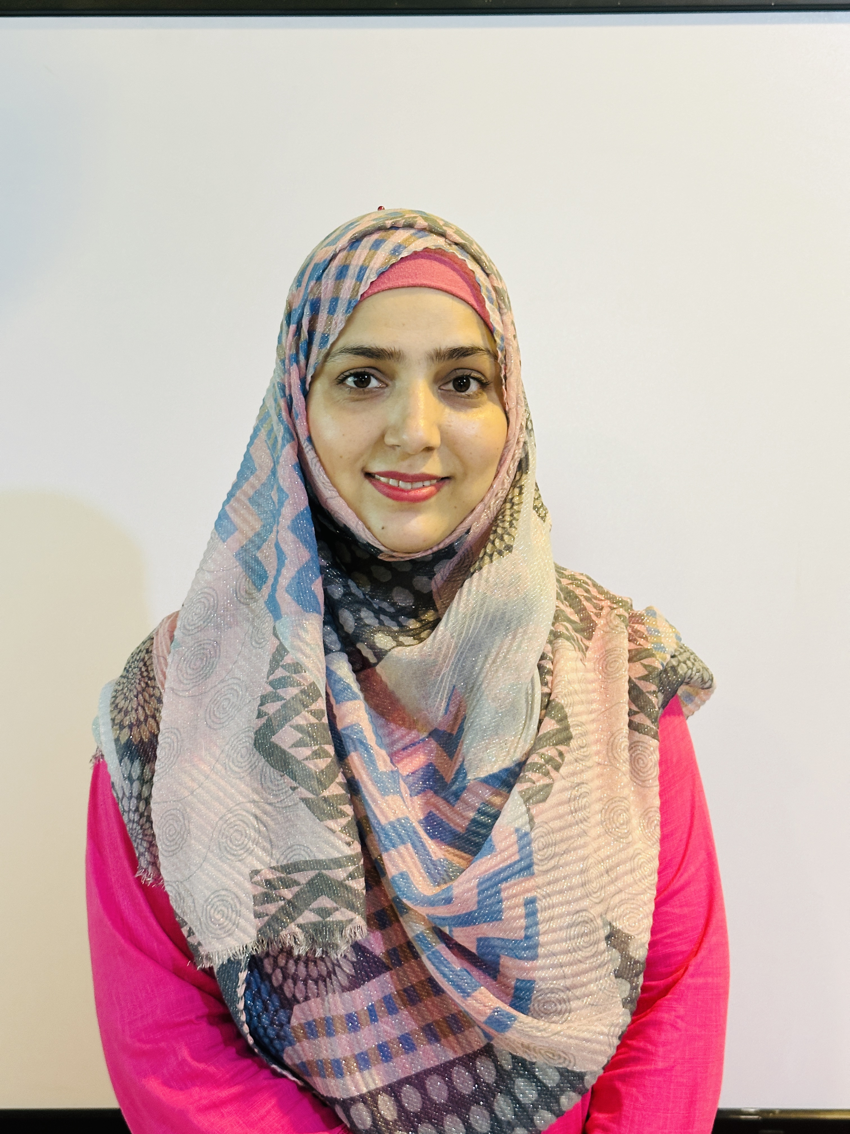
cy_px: 567
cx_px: 425
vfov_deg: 39.7
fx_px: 1572
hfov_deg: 30.3
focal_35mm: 48
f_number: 1.78
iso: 250
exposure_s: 1/33
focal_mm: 6.86
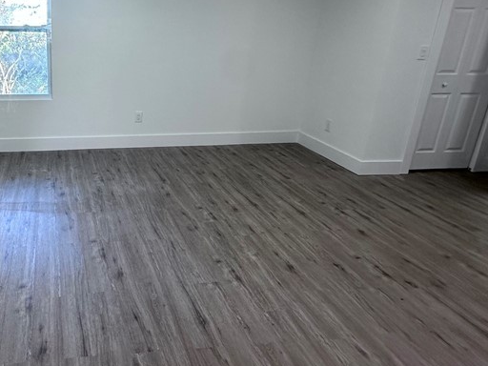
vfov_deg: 49.2
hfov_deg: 58.2
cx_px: 92
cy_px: 133
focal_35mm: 28
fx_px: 395
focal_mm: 2.22
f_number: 2.2
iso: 200
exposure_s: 1/120
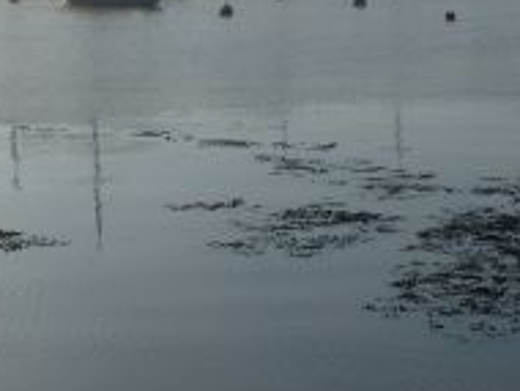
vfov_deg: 9.5
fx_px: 2331
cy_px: -23
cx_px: 208
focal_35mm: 155
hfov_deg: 12.7
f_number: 6.3
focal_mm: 10.5
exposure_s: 1/1600
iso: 100
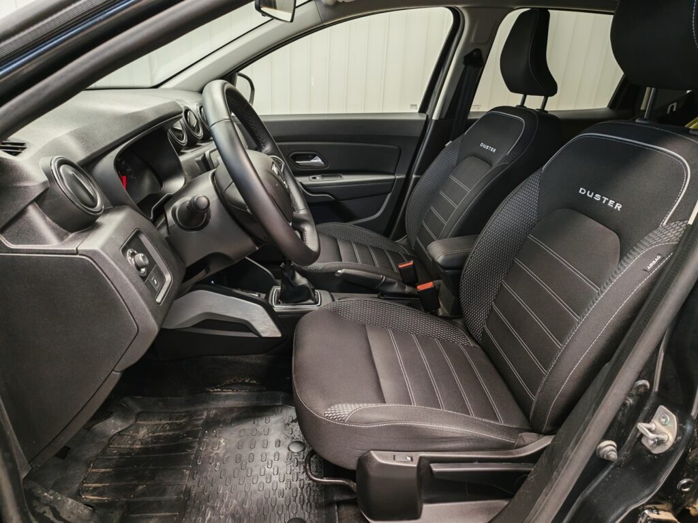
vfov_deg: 58.9
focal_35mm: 23
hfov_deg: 73.9
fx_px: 464
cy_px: 262
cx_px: 349
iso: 250
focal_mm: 5.4
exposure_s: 1/50
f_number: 1.6
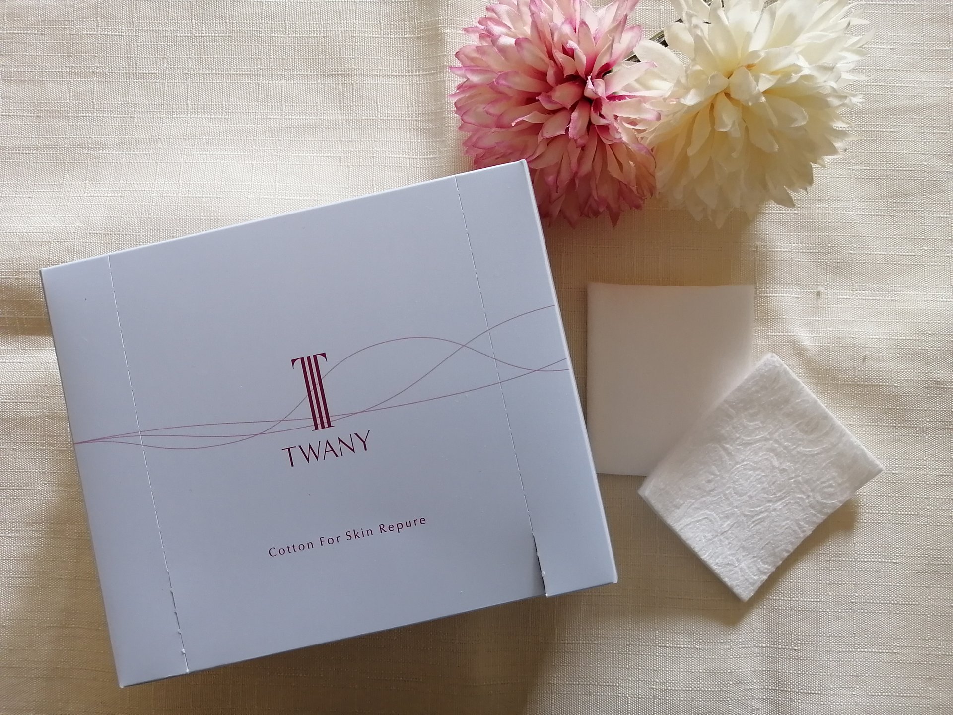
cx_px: 476
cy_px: 358
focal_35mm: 27
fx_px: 743
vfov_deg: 51.4
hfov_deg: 65.3
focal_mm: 3.62
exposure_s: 1/33.3
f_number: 1.8
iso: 80
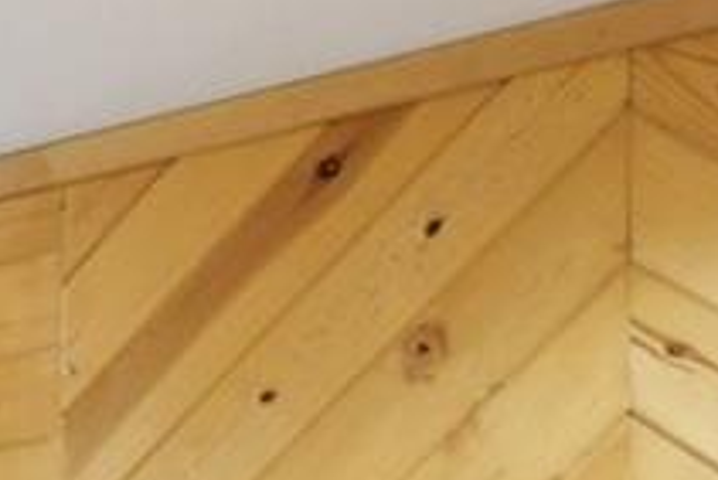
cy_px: 963
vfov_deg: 11.6
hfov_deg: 13.2
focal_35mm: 106
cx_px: -1096
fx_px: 2115
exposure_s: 1/2
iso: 400
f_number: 8
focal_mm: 14
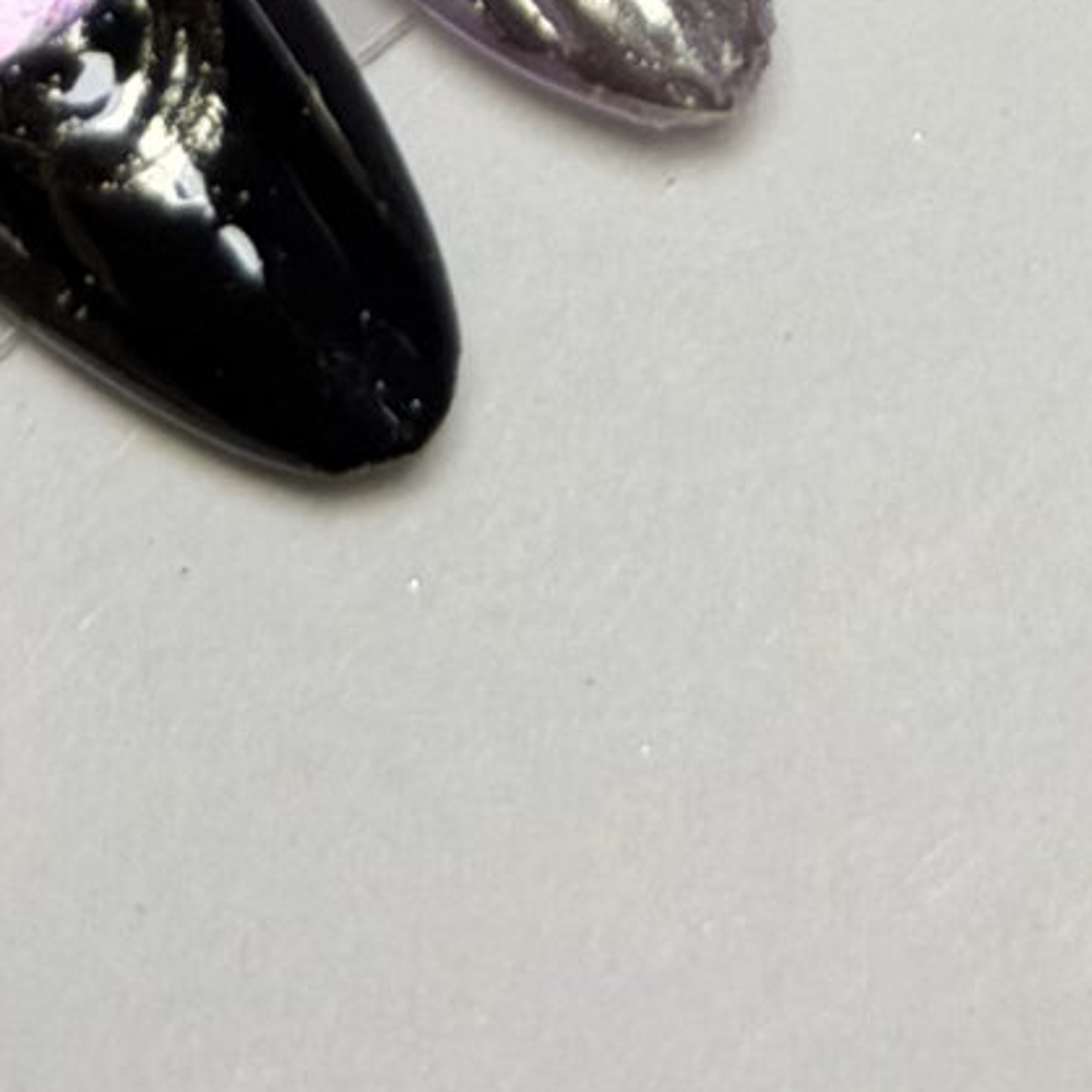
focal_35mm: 259
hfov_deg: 6.8
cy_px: -1832
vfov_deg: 6.3
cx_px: 787
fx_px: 9244
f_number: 1.78
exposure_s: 1/121
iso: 80
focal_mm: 6.76
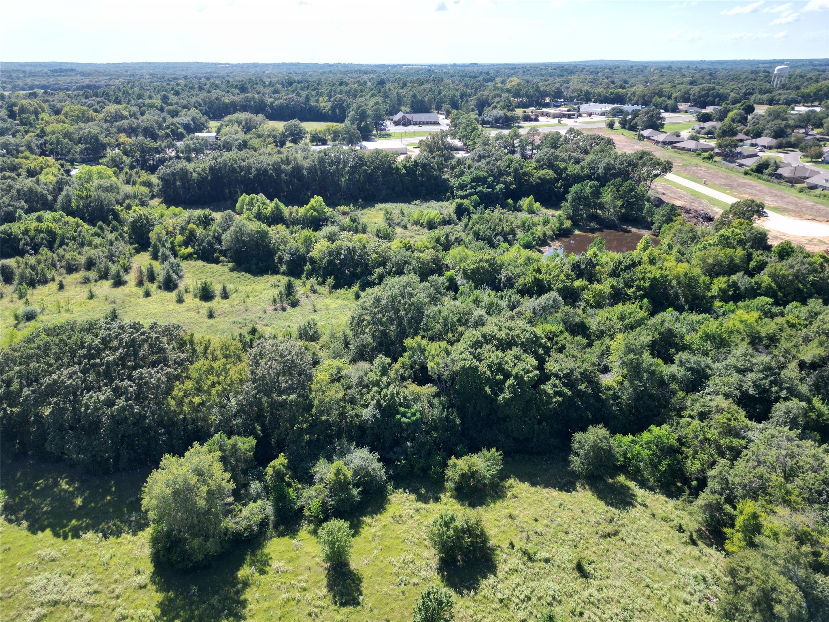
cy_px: 311
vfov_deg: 56.8
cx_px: 414
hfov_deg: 71.6
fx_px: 575
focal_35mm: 24
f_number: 1.7
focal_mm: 6.72
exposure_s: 1/1500
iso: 110
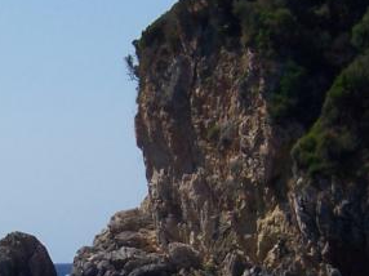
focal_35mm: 294
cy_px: 324
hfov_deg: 6.7
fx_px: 3131
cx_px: 74
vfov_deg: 5.0
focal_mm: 13.5
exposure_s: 1/350
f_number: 8
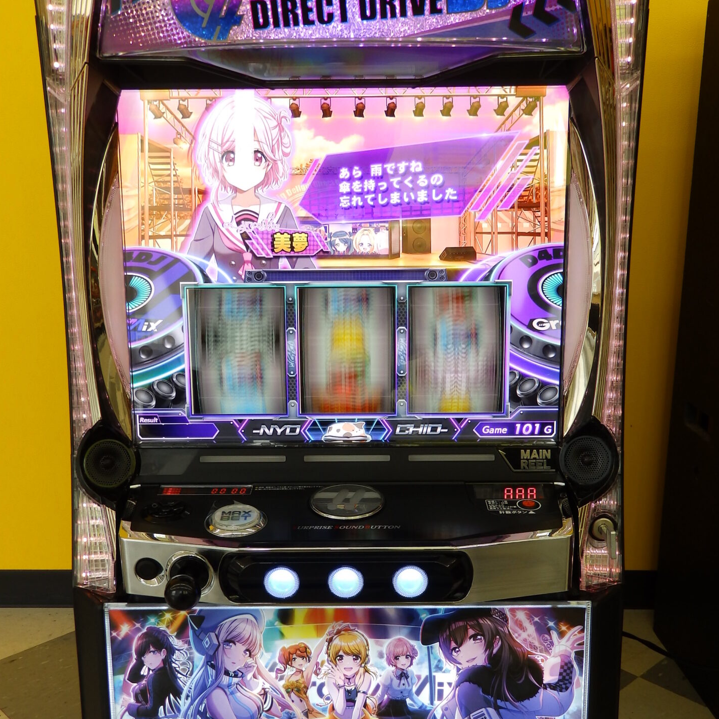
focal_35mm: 38
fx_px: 893
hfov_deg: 43.9
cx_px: 360
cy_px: 400
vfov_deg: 43.8
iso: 100
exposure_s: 1/30
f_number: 3.7
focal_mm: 5.7
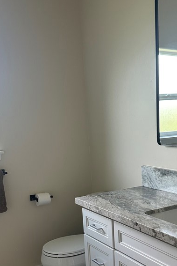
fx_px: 332
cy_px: 191
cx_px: 127
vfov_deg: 42.6
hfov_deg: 29.5
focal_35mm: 45
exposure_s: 1/120
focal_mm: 6.86
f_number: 1.78
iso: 200
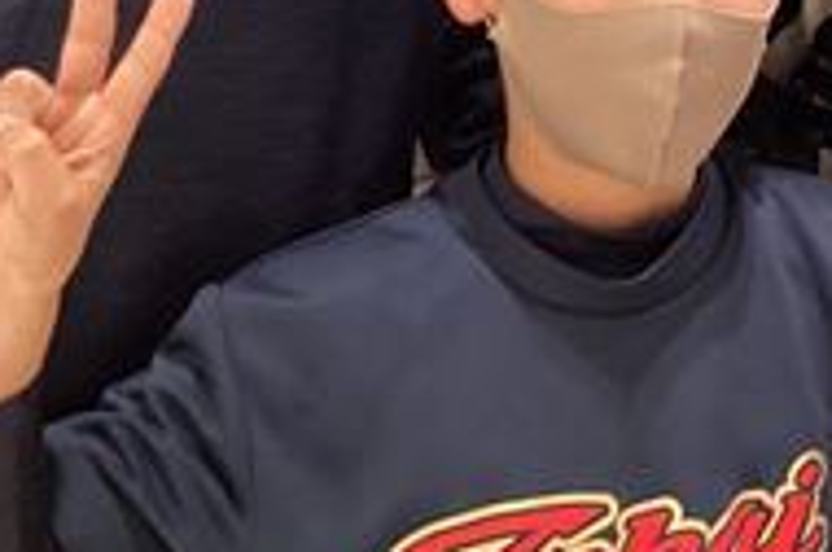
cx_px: 801
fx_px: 2353
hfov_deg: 19.6
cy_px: -372
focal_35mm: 102
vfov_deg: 12.4
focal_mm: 3.3
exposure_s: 1/50
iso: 160
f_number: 2.4
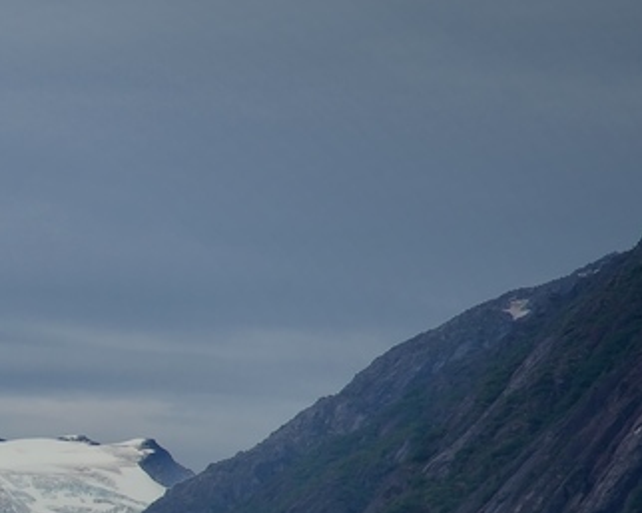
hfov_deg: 4.3
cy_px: 545
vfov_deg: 3.4
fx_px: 8505
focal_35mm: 448
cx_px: -582
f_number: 8
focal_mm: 120
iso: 100
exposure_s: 1/250
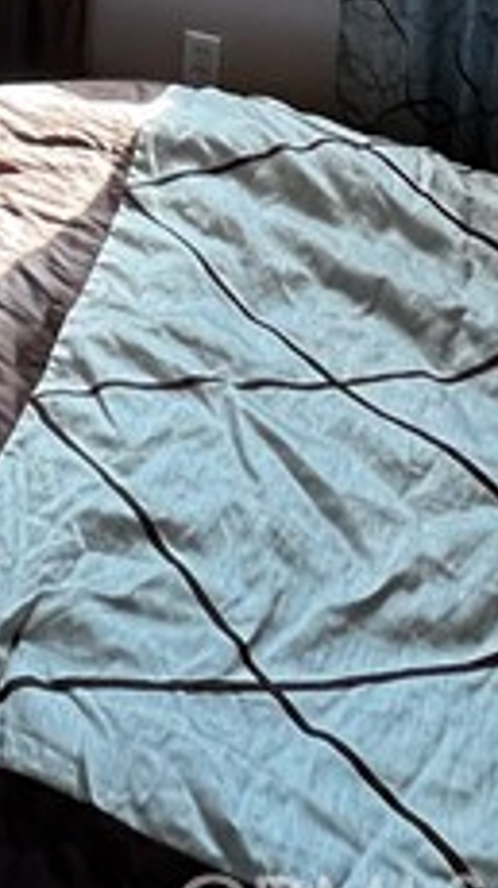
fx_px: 1482
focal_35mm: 63
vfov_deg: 24.2
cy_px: -517
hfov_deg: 16.9
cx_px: -297
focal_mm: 1.57
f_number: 1.8
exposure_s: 1/99
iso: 160
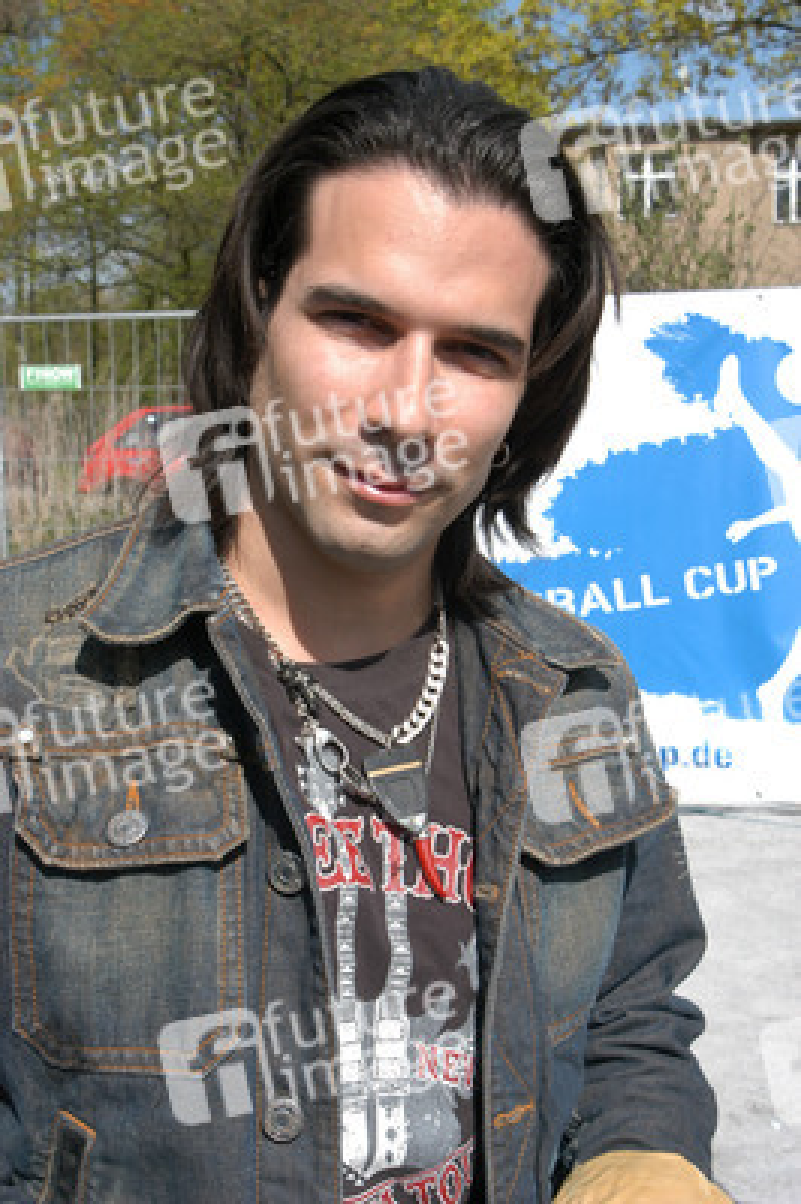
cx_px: 400
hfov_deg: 29.8
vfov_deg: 43.6
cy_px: 602
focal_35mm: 45
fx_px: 1504
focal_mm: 30
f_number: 9
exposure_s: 1/320
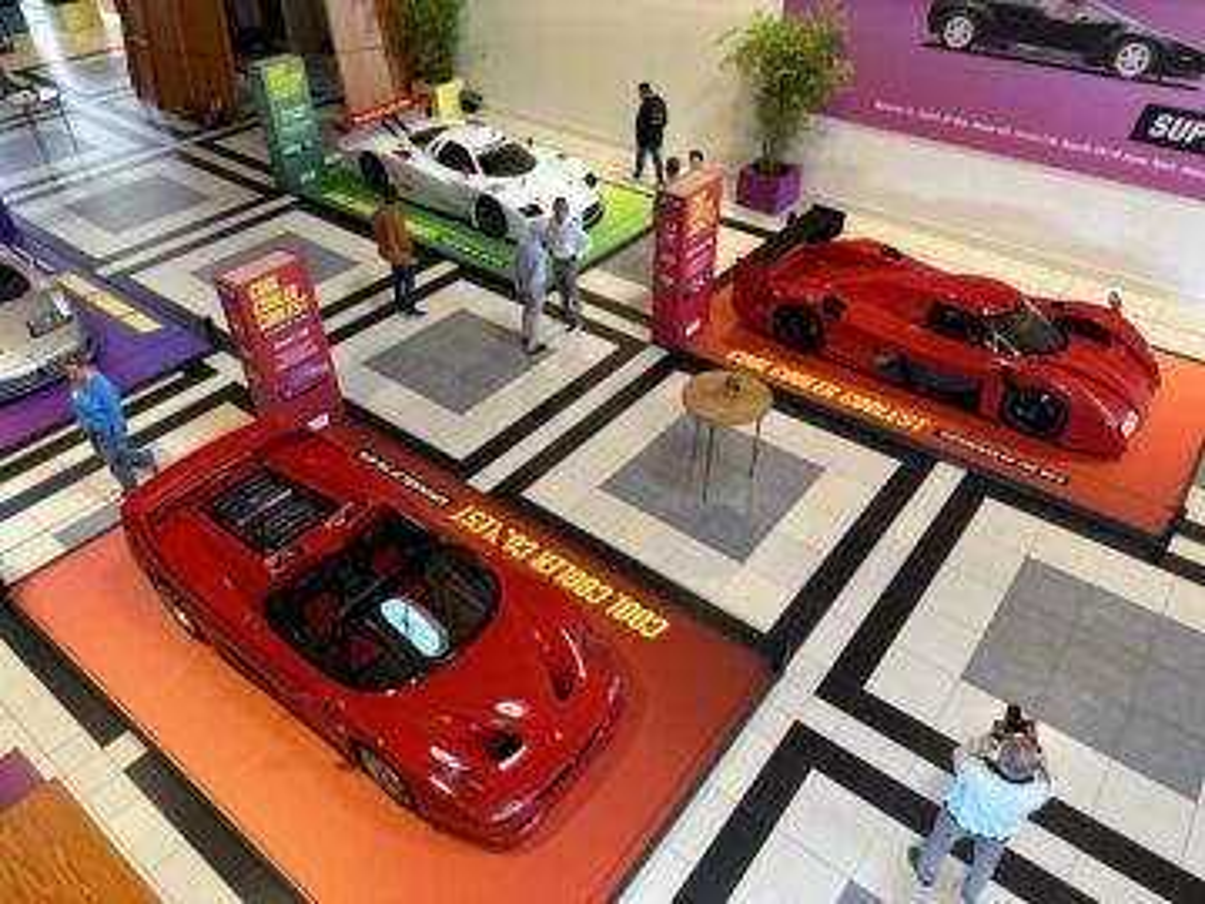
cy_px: 452
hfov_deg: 71.6
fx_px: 835
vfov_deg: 56.8
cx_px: 602
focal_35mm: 24
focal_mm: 6.86
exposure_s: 1/60
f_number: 1.78
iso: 250
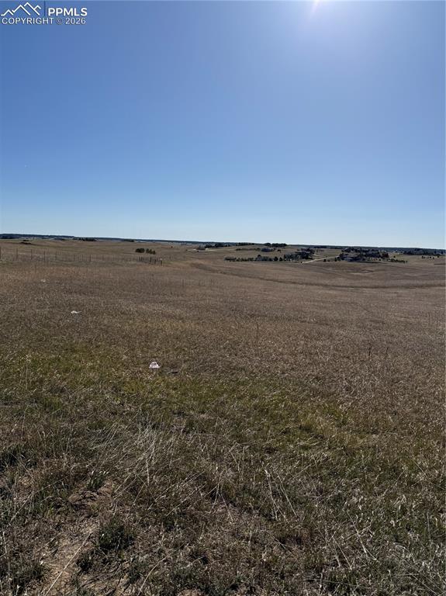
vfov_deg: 71.6
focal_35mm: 24
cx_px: 223
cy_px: 298
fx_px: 413
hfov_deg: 56.8
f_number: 1.78
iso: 80
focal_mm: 6.76
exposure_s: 1/10309
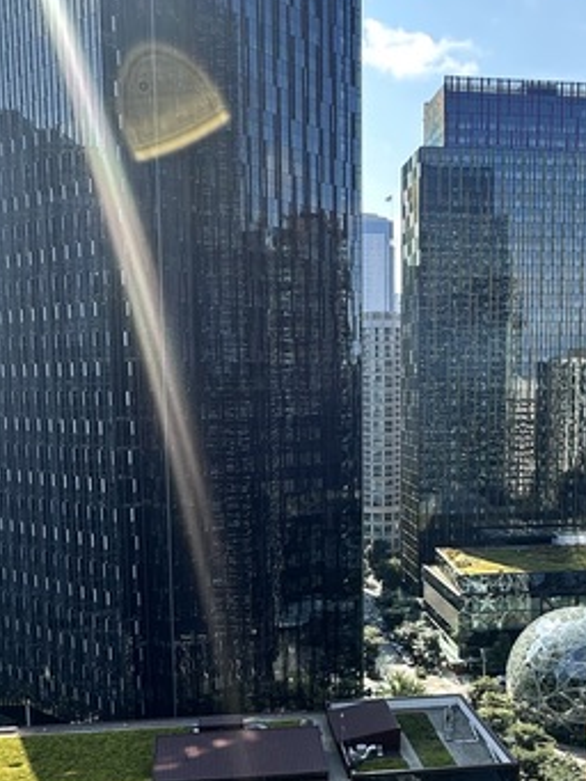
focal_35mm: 42
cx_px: 359
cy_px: 513
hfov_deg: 34.2
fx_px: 947
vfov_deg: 44.2
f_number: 2.2
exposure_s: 1/636
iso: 40
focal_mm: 2.22
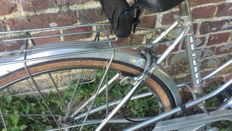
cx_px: 115
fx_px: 265
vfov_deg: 27.5
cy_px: 41
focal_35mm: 43
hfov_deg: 47.4
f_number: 2.2
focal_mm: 4.15
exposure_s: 1/50
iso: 32
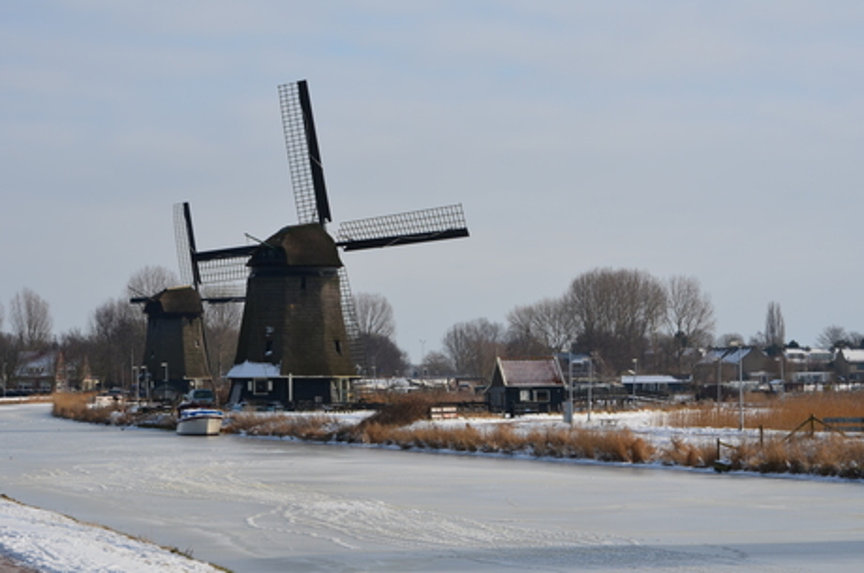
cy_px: 286
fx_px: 3091
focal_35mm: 129
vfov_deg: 10.6
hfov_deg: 15.9
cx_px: 432
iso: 100
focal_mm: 86
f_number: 13
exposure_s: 1/200
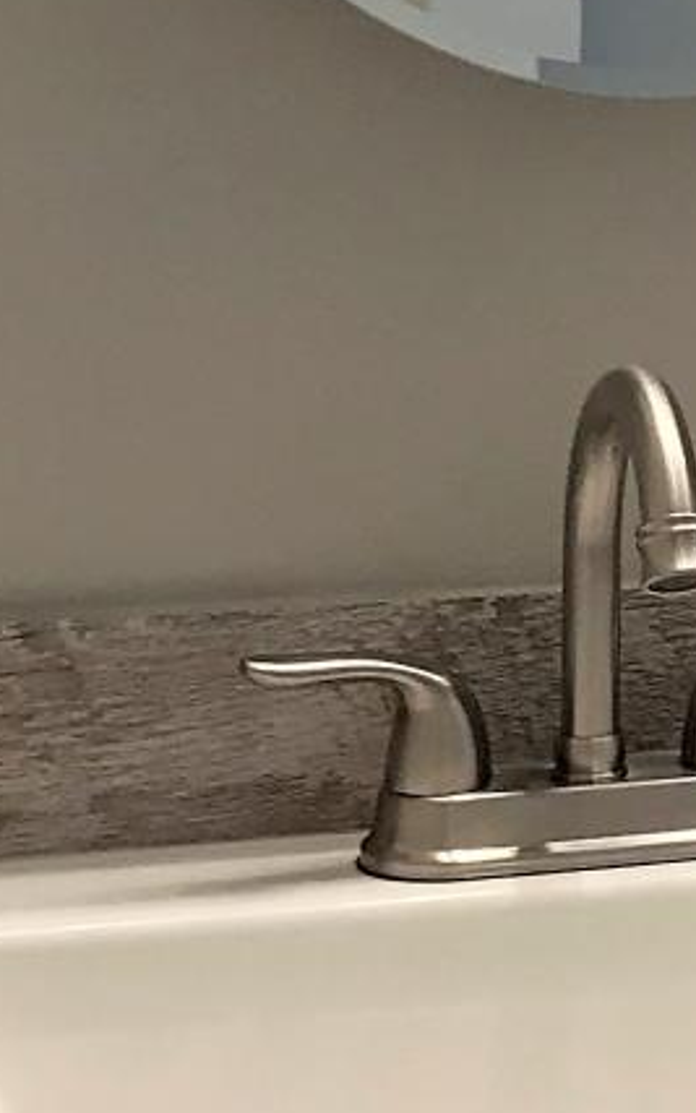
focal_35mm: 139
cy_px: -184
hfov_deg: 8.5
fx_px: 4217
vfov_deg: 14.6
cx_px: 1769
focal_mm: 3.99
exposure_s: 1/60
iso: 25
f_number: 1.8
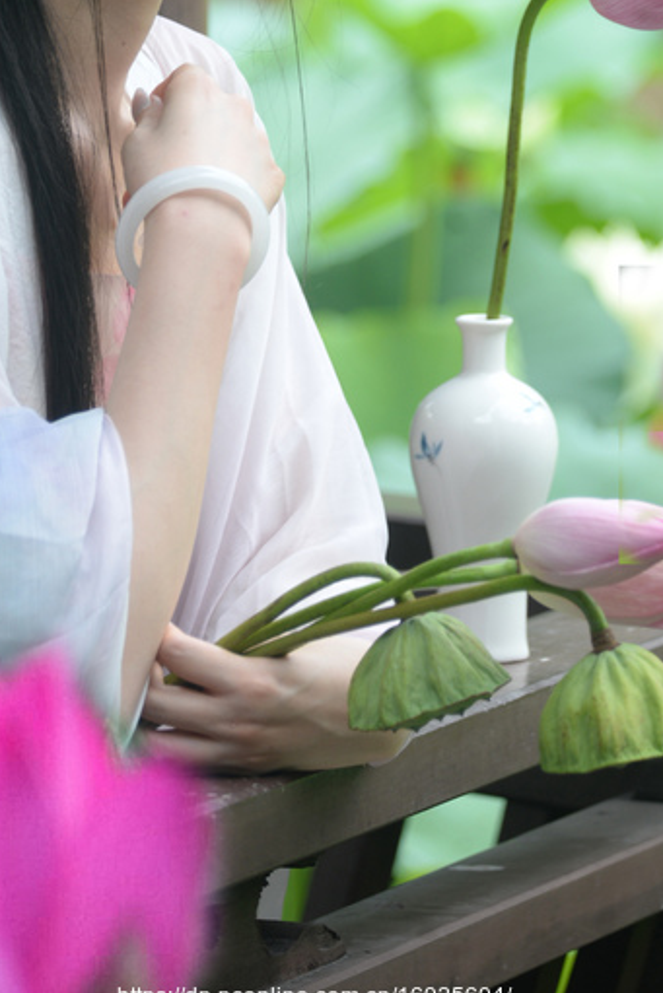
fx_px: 8502
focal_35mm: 308
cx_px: 306
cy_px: 144
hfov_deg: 4.5
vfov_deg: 6.7
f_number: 5.6
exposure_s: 1/250
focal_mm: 175
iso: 400
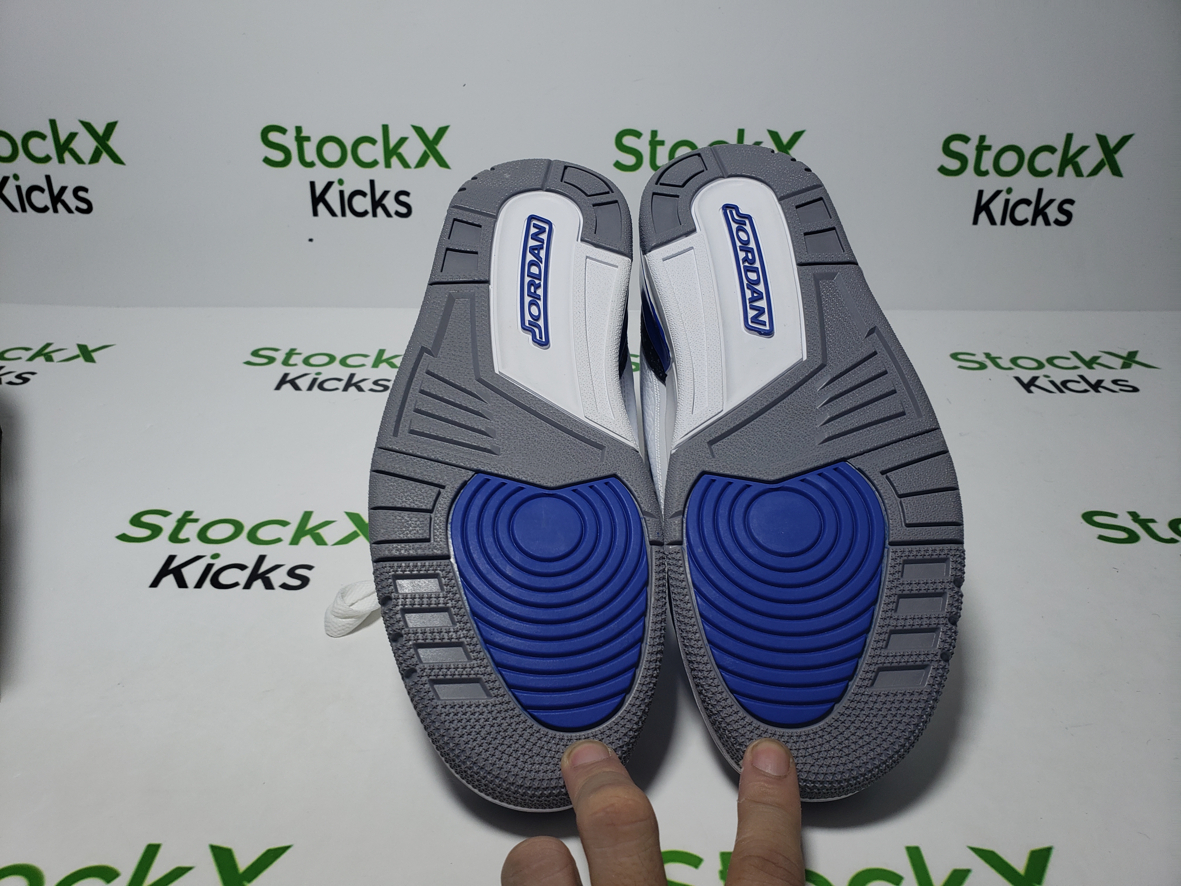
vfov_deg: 53.1
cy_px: 443
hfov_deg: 67.3
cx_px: 590
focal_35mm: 26
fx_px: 887
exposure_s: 1/305
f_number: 2.4
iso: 50
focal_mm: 4.3
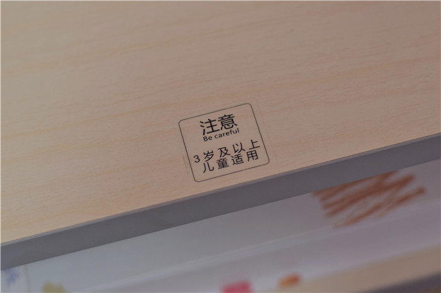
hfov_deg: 27.0
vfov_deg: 18.2
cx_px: 220
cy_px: 146
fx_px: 918
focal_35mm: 75
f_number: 2.8
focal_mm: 50
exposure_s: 1/60
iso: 500
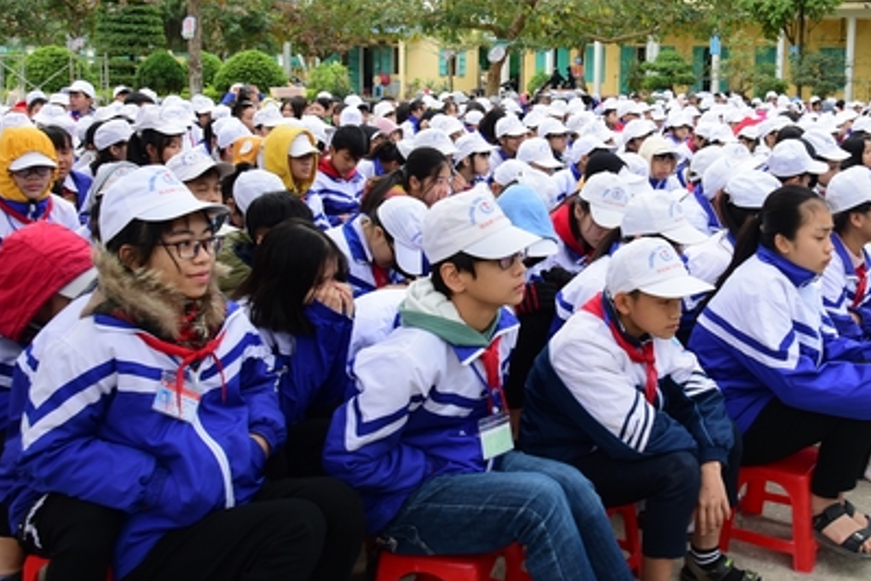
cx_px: 564
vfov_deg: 33.9
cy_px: 183
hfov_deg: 48.9
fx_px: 944
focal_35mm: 39
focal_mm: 24
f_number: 6.3
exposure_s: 1/100
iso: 320
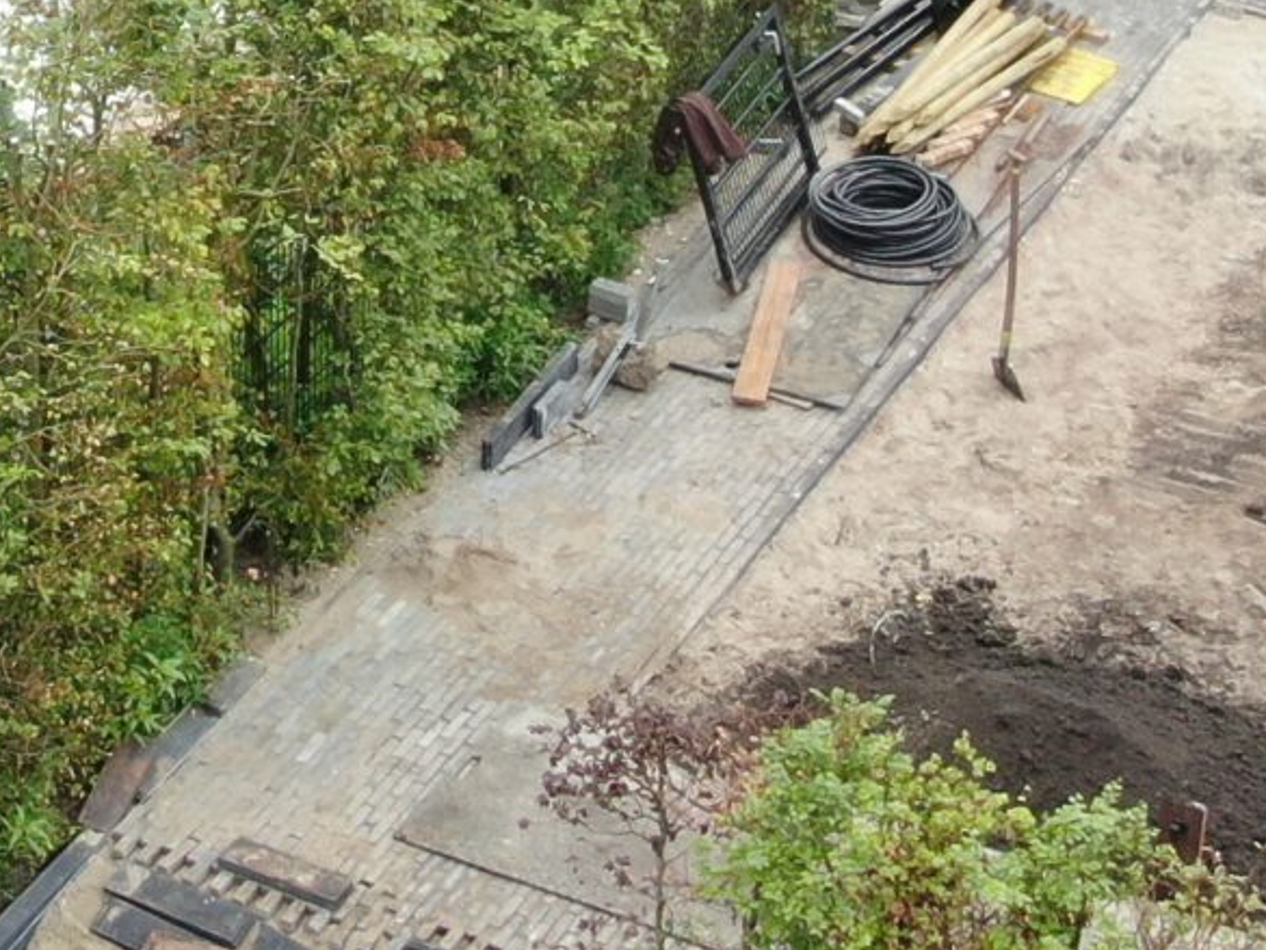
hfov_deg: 18.4
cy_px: -130
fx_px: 3841
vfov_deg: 13.8
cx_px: 80
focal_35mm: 105
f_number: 2.8
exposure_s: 1/40
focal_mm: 4.39
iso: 100
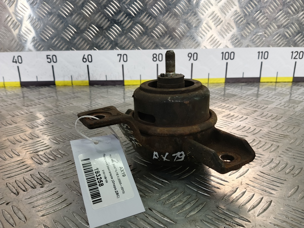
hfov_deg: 73.9
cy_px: 114
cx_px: 152
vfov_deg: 58.9
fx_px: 202
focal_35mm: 23
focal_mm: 4.11
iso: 103
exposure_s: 1/66.7
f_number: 1.6
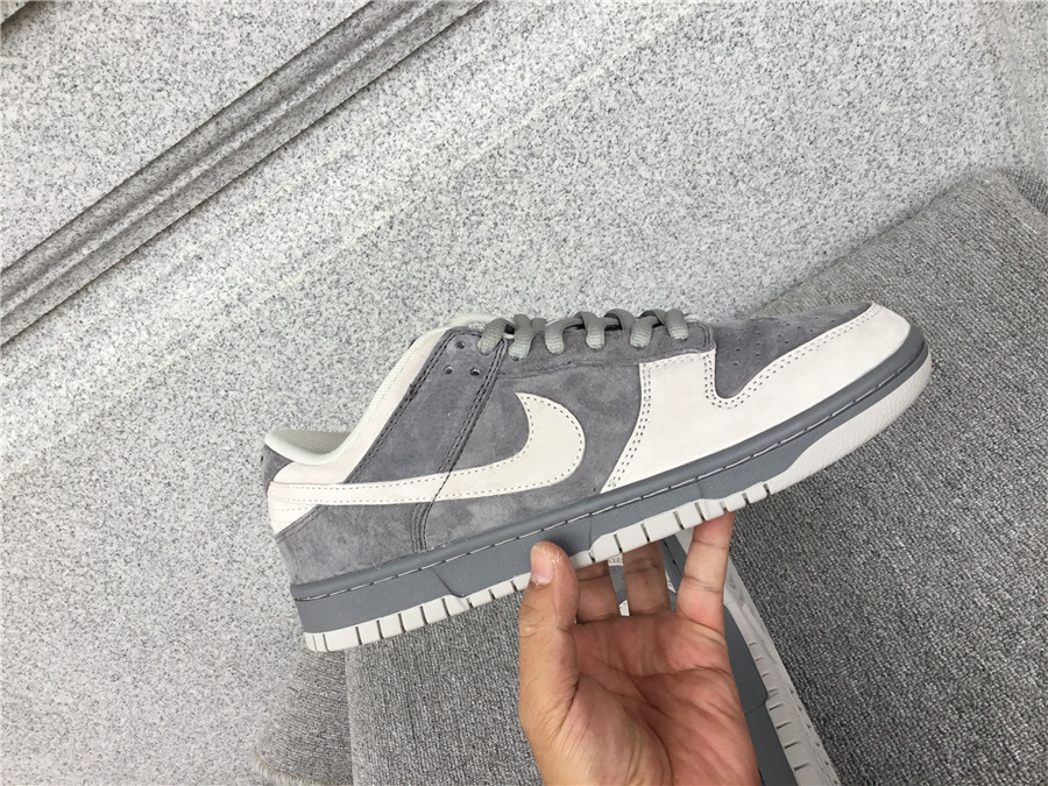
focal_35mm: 31
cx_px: 524
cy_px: 393
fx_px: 939
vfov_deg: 45.4
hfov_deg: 58.4
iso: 25
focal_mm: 3.3
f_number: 2.4
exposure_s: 1/100
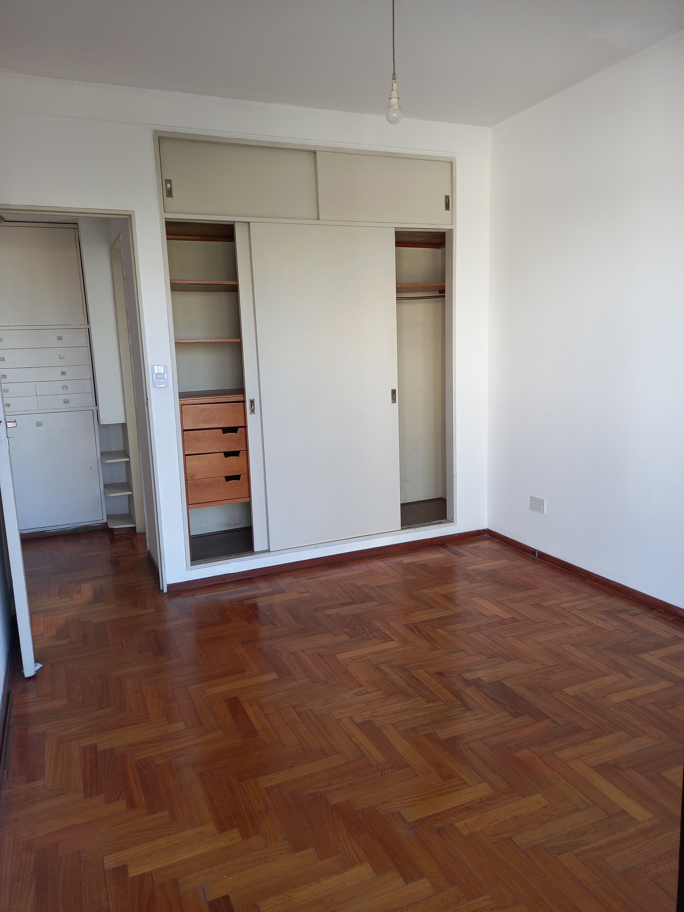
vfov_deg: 69.4
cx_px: 342
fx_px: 659
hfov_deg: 54.9
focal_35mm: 25
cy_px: 456
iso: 32
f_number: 2
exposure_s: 1/50
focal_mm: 4.6
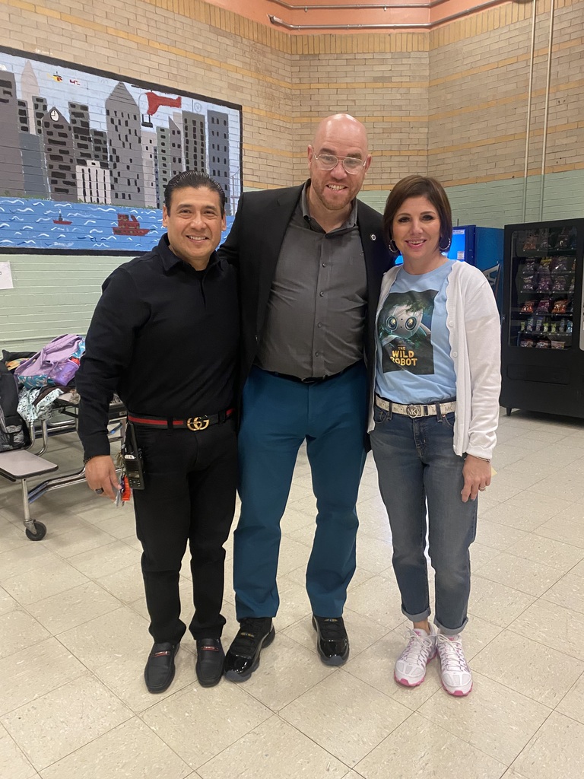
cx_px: 292
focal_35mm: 26
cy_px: 390
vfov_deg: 67.3
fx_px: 585
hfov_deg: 53.1
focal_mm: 4.25
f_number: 1.8
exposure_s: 1/60
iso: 500
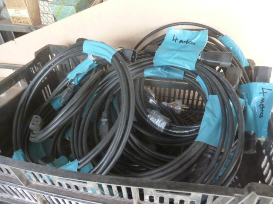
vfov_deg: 54.9
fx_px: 197
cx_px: 136
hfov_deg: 69.4
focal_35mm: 25
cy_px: 102
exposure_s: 1/30
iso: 320
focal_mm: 4.1
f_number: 3.3
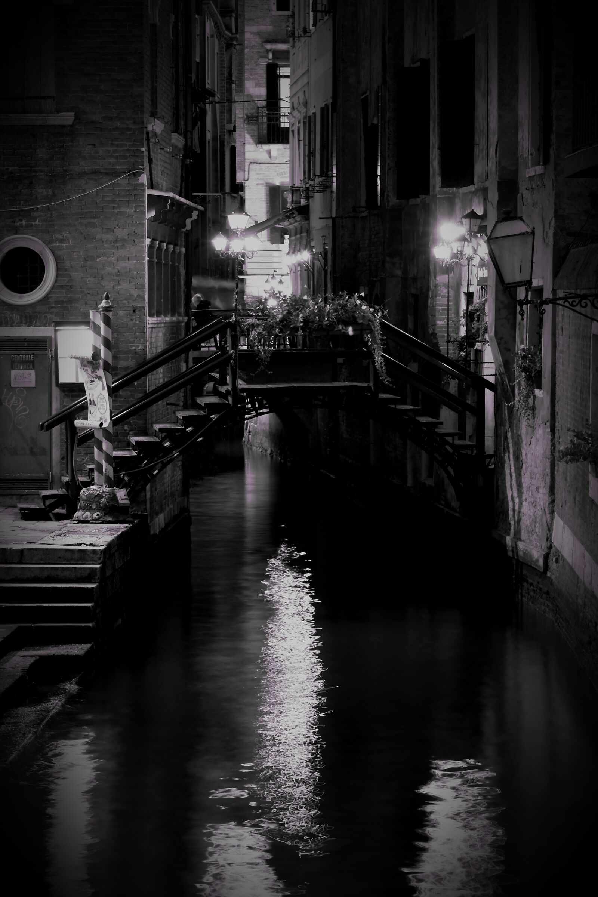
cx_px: 299
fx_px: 2990
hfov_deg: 11.4
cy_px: 448
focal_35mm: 120
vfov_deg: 17.1
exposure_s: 5
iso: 100
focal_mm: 80
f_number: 8
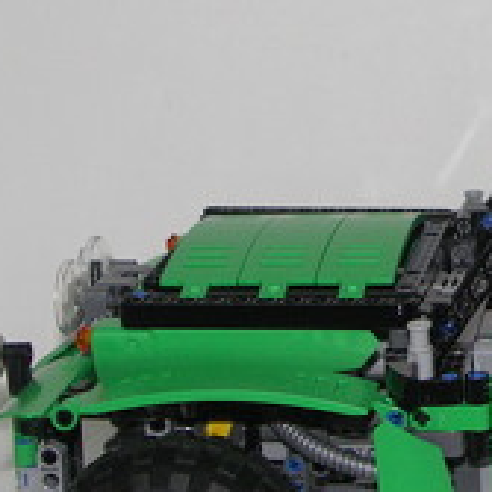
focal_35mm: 130
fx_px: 2090
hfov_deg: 13.0
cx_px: 645
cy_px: 222
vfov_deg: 13.4
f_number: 3.2
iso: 200
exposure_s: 1/50
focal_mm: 12.7
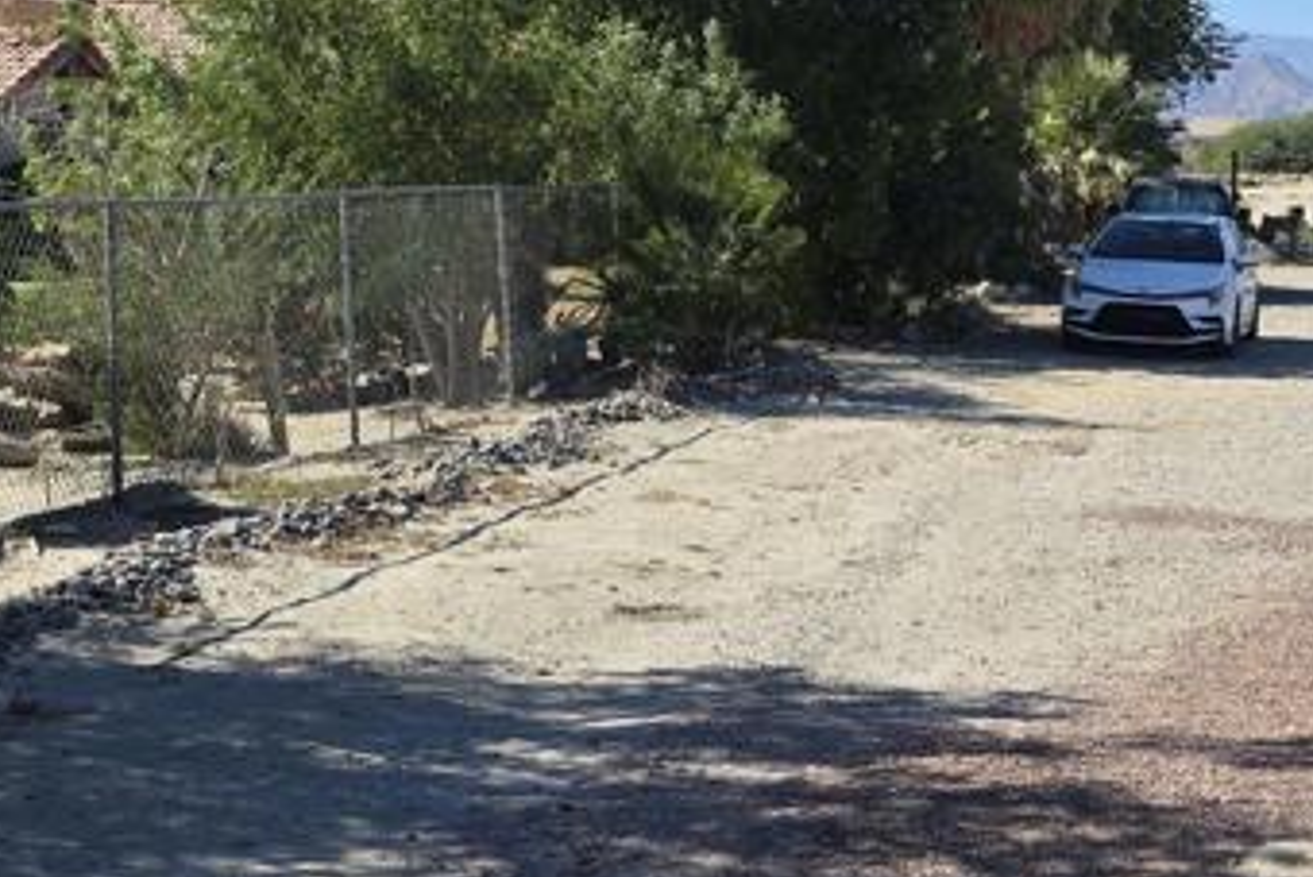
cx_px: 1143
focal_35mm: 72
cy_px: 367
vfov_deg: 18.9
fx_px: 2627
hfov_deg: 27.2
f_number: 1.7
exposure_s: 1/838
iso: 12
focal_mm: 6.3
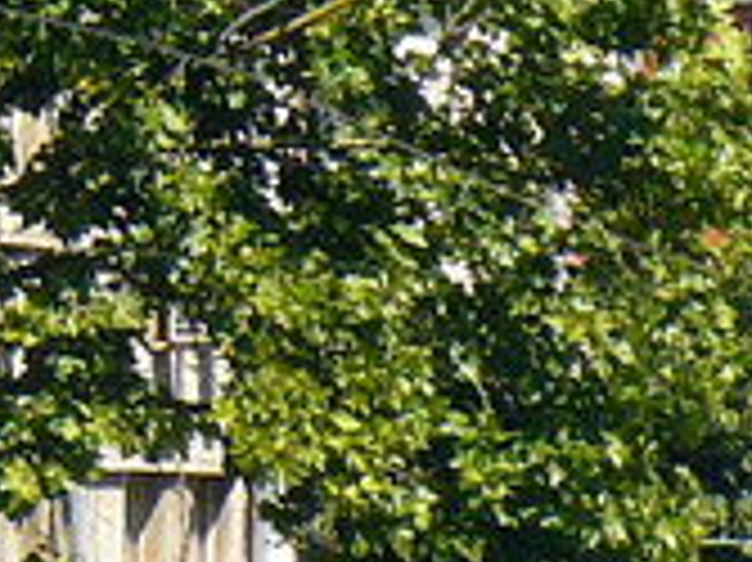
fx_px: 24162
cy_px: 378
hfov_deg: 1.8
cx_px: -856
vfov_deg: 1.3
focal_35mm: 1113
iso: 100
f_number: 6.3
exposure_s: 1/250
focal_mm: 30.4
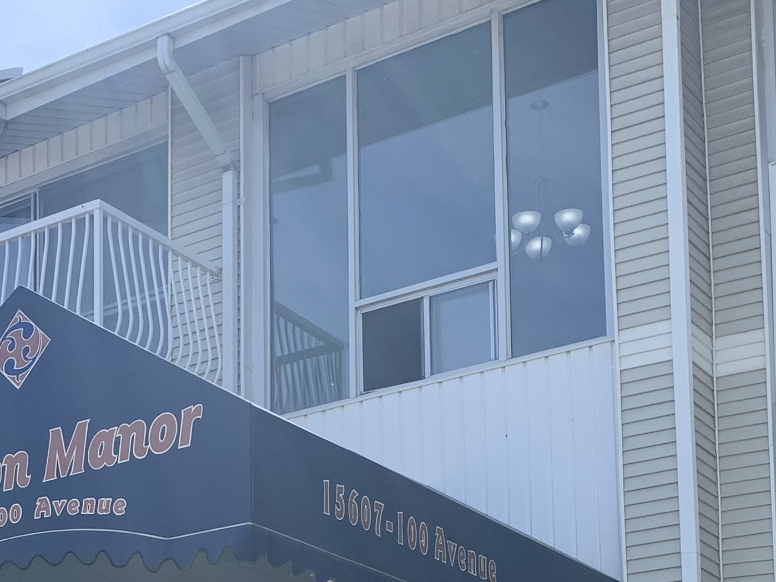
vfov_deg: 18.2
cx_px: -7
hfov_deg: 24.7
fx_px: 1681
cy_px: 779
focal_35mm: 75
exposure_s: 1/1447
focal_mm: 4.25
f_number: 1.8
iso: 25
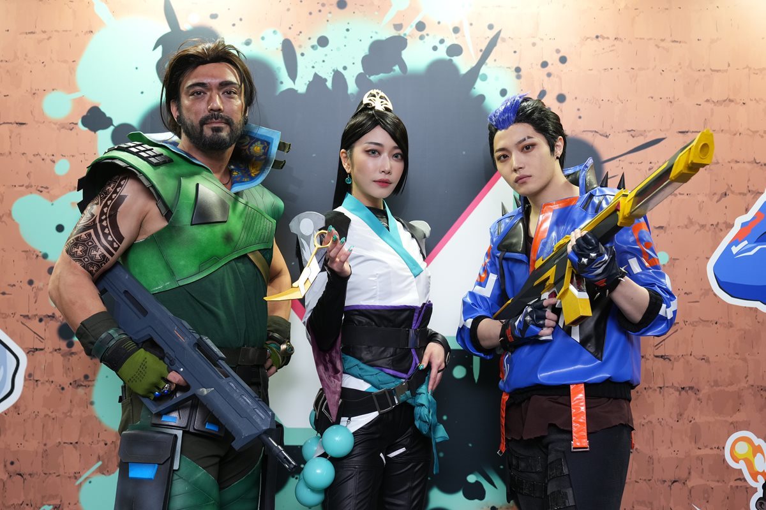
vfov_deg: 33.4
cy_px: 255
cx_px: 383
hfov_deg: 48.5
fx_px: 851
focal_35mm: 40
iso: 800
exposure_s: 1/160
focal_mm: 40
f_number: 4.5
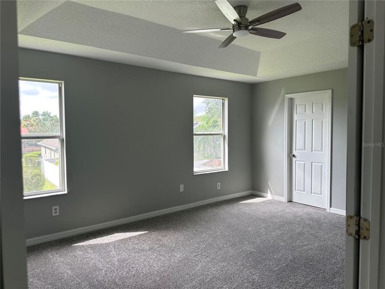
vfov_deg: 56.8
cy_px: 144
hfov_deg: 71.6
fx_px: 267
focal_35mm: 24
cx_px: 192
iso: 80
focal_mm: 6.86
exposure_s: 1/347
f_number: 1.78
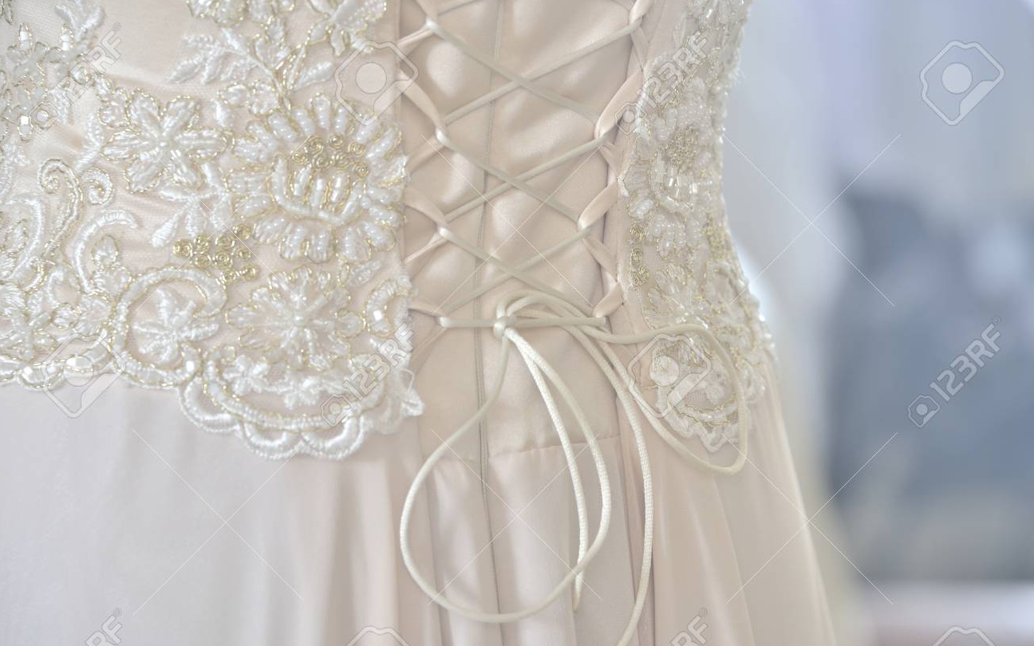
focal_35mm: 184
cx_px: 516
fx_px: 5185
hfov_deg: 11.4
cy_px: 343
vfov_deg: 7.1
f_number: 8
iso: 200
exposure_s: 1/250
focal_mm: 180
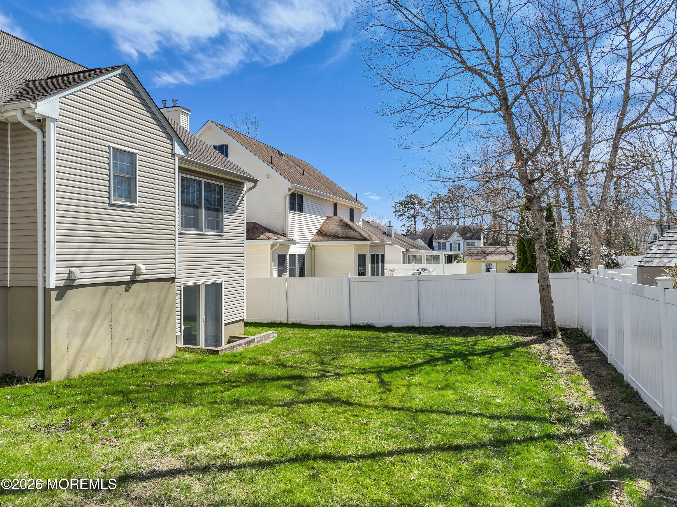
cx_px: 338
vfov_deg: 56.8
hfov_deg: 71.6
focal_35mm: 24
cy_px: 254
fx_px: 469
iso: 100
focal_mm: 12.29
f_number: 2.8
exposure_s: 1/1600
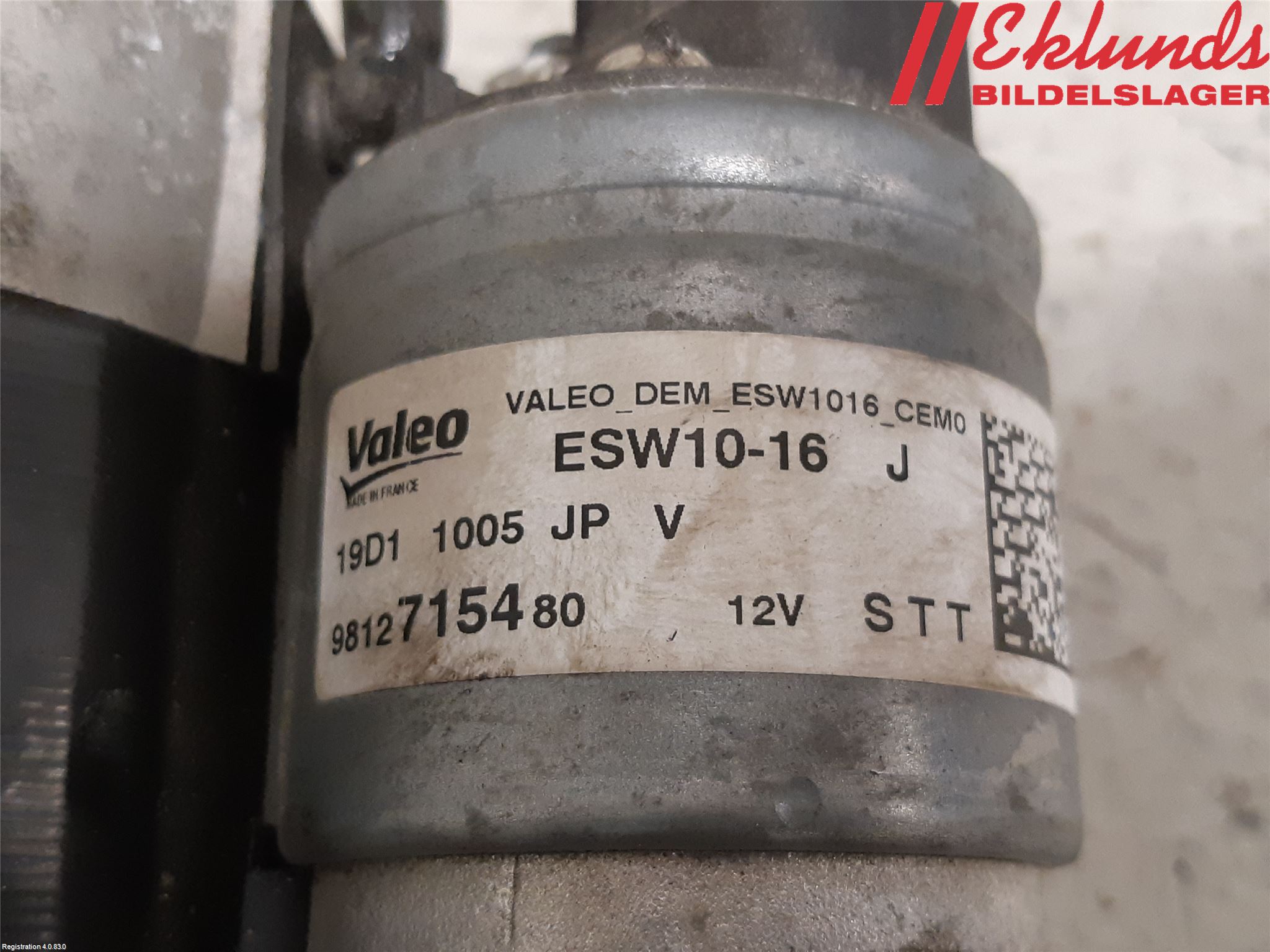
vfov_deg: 53.1
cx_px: 635
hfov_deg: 67.3
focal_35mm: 26
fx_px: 954
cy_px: 476
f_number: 1.7
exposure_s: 1/33
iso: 250
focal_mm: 3.93
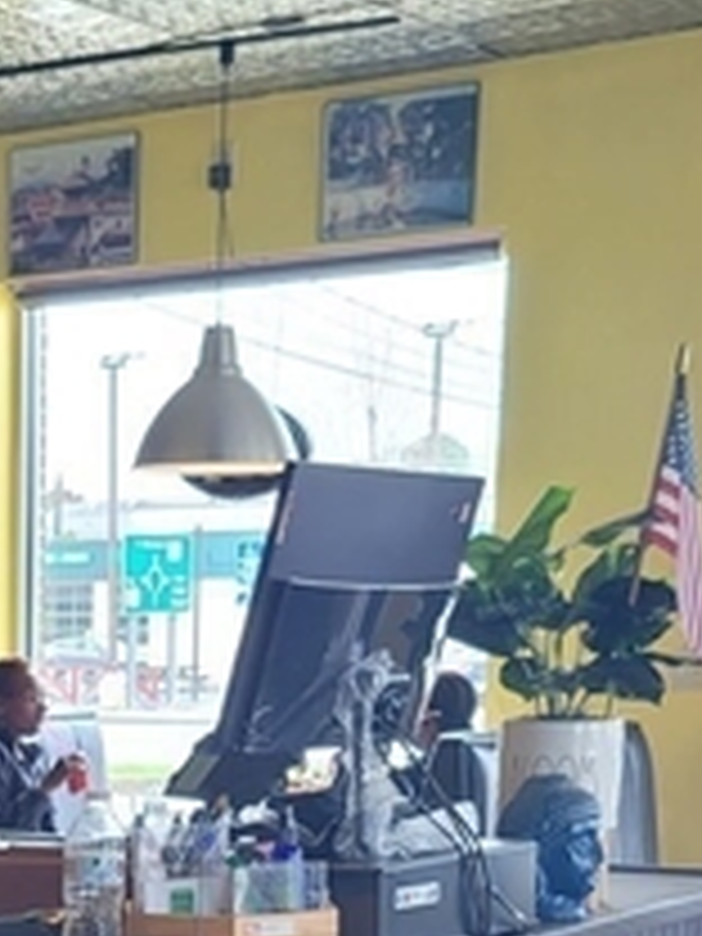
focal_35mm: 96
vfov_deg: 19.2
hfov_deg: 14.8
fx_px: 2596
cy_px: 1143
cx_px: -162
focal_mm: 5.4
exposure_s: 1/120
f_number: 1.8
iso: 100
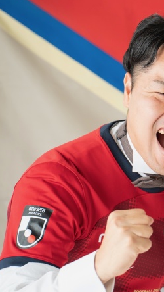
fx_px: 1924
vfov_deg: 8.7
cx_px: 258
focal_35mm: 249
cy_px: 157
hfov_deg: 4.8
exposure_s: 1/160
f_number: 4.5
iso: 500
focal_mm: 132
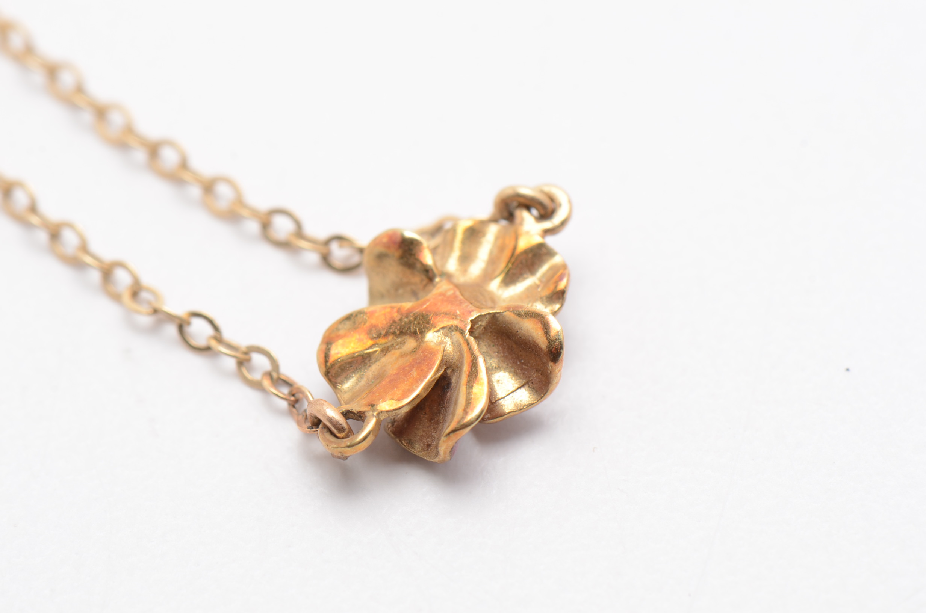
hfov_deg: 16.1
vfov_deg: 10.7
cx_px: 463
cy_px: 306
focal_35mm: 128
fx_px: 3273
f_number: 14
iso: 200
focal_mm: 85
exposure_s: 1/125
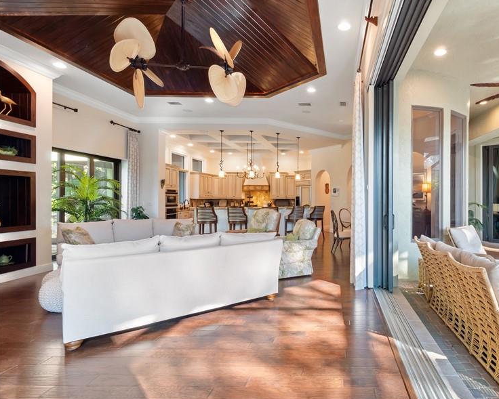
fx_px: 281
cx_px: 344
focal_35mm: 19
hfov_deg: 79.7
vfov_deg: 70.9
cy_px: 201
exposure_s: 1/3
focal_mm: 7
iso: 200
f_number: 7.1
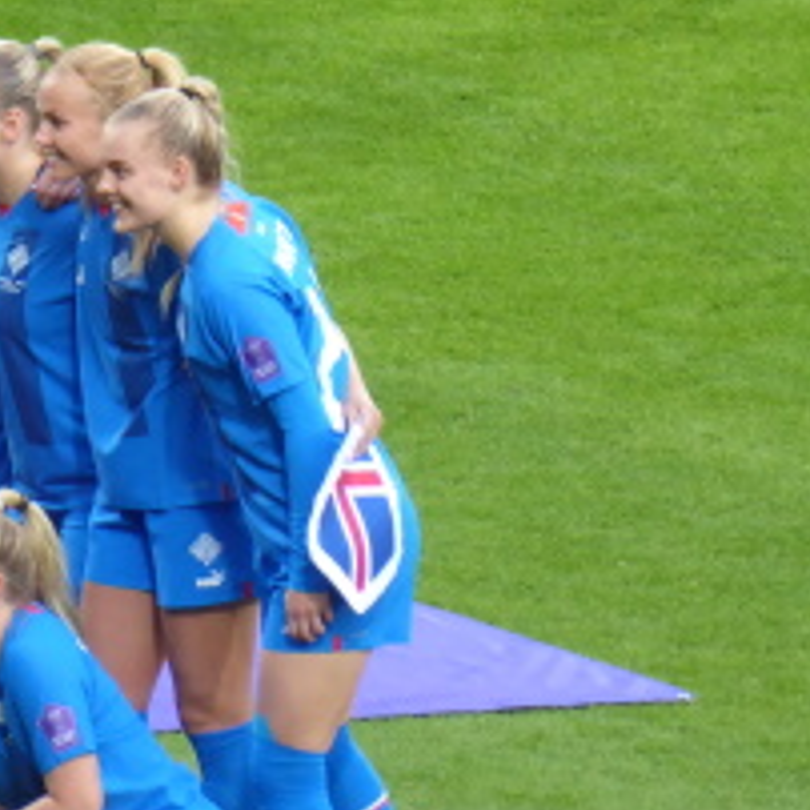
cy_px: 345
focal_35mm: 1416
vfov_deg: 1.2
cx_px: -64
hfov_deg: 1.2
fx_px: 37487
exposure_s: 1/80
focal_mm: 129
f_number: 6.4
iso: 400
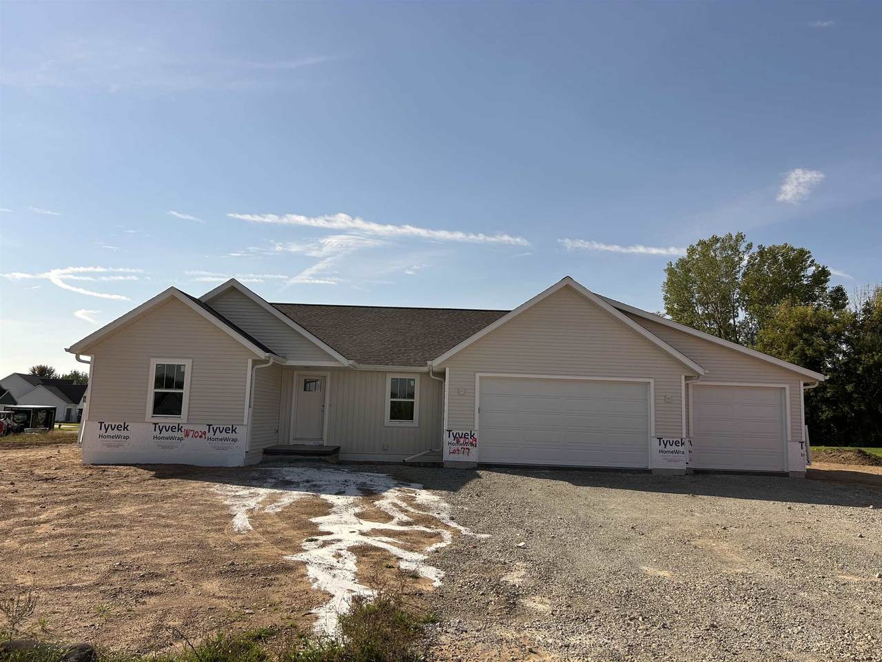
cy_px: 331
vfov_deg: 53.1
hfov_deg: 67.3
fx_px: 662
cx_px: 441
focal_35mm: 26
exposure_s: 1/6993
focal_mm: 5.7
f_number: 1.5
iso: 50
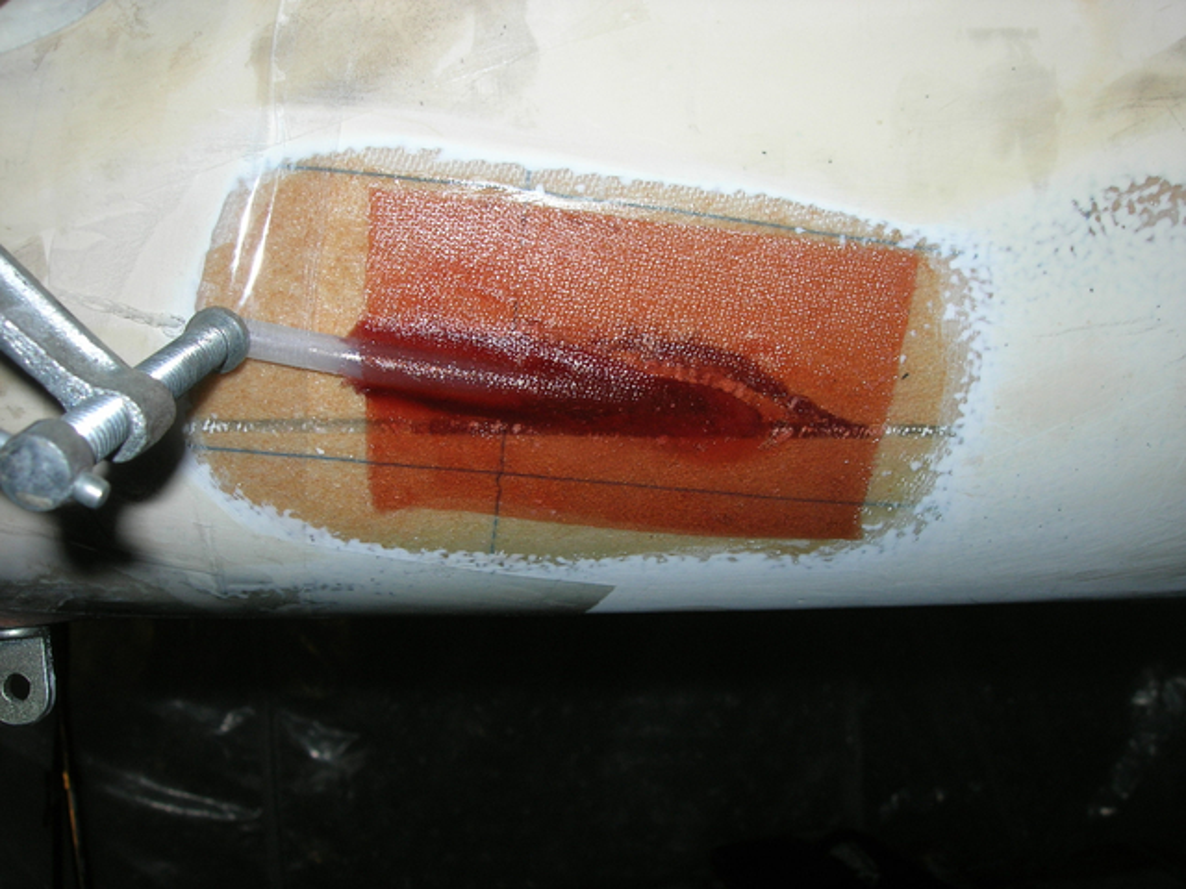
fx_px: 1302
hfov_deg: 49.0
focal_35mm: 38
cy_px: 444
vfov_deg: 37.7
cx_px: 593
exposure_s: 1/60.1
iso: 64
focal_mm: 7.8
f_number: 4.8
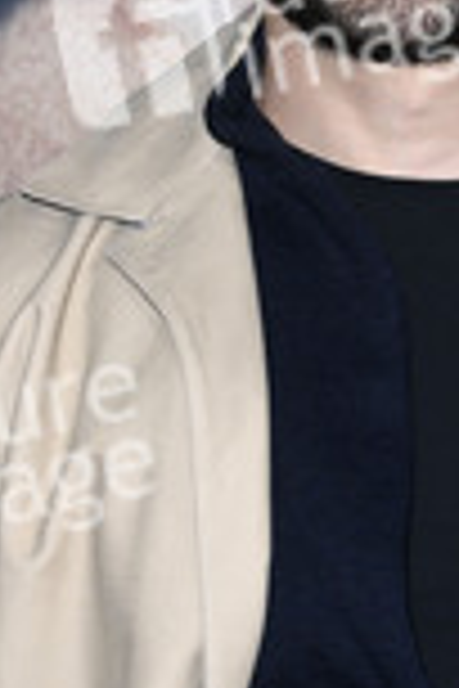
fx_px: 5240
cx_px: 414
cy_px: 247
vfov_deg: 7.5
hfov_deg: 5.0
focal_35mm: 274
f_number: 5.6
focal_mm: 105
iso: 1000
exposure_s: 1/250
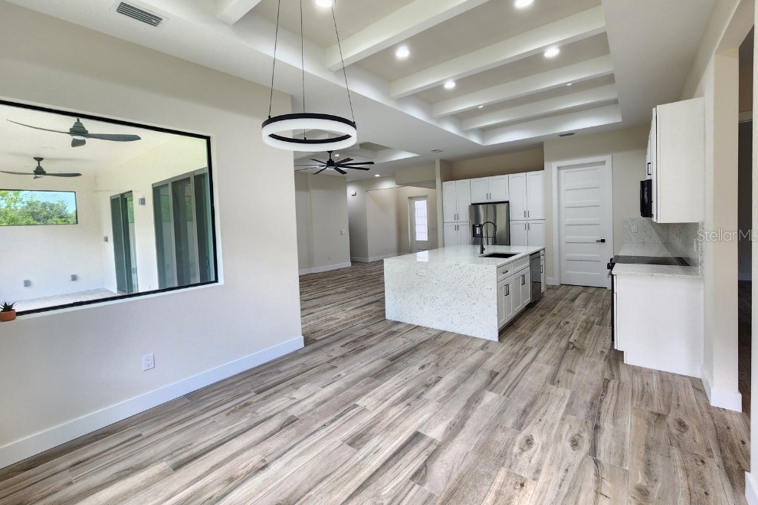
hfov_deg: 104.3
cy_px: 234
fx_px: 295
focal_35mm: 14
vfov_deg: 81.1
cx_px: 376
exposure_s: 1/60
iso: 80
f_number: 2.2
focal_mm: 2.2
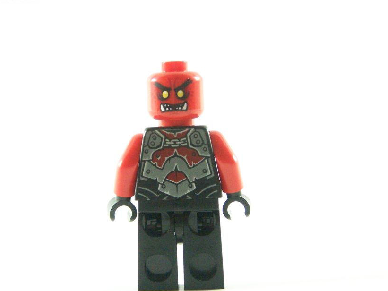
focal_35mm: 131
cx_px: 182
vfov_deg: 11.3
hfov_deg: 15.0
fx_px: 1469
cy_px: 150
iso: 400
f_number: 3.2
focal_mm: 17.5
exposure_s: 1/45
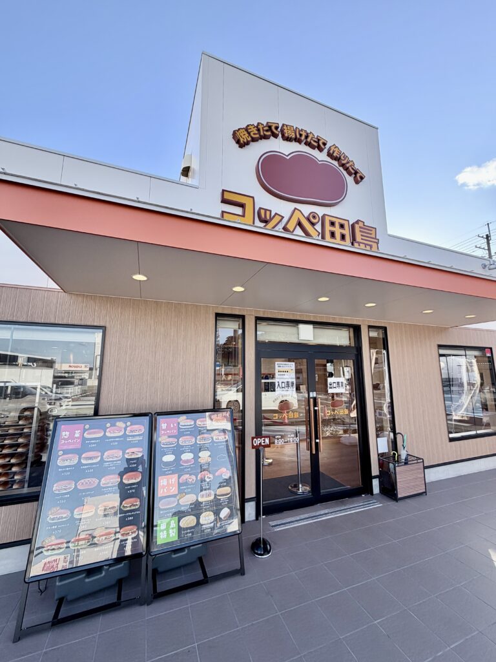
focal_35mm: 14
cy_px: 331
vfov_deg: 102.1
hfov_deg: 85.7
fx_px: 267
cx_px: 248
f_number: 2.2
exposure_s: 1/502
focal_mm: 2.22
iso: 50
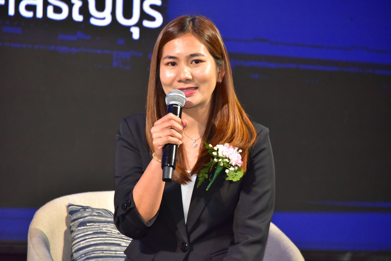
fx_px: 2716
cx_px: 196
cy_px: 130
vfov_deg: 5.5
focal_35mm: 250
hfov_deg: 8.2
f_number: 6.3
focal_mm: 250
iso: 6400
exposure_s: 1/200
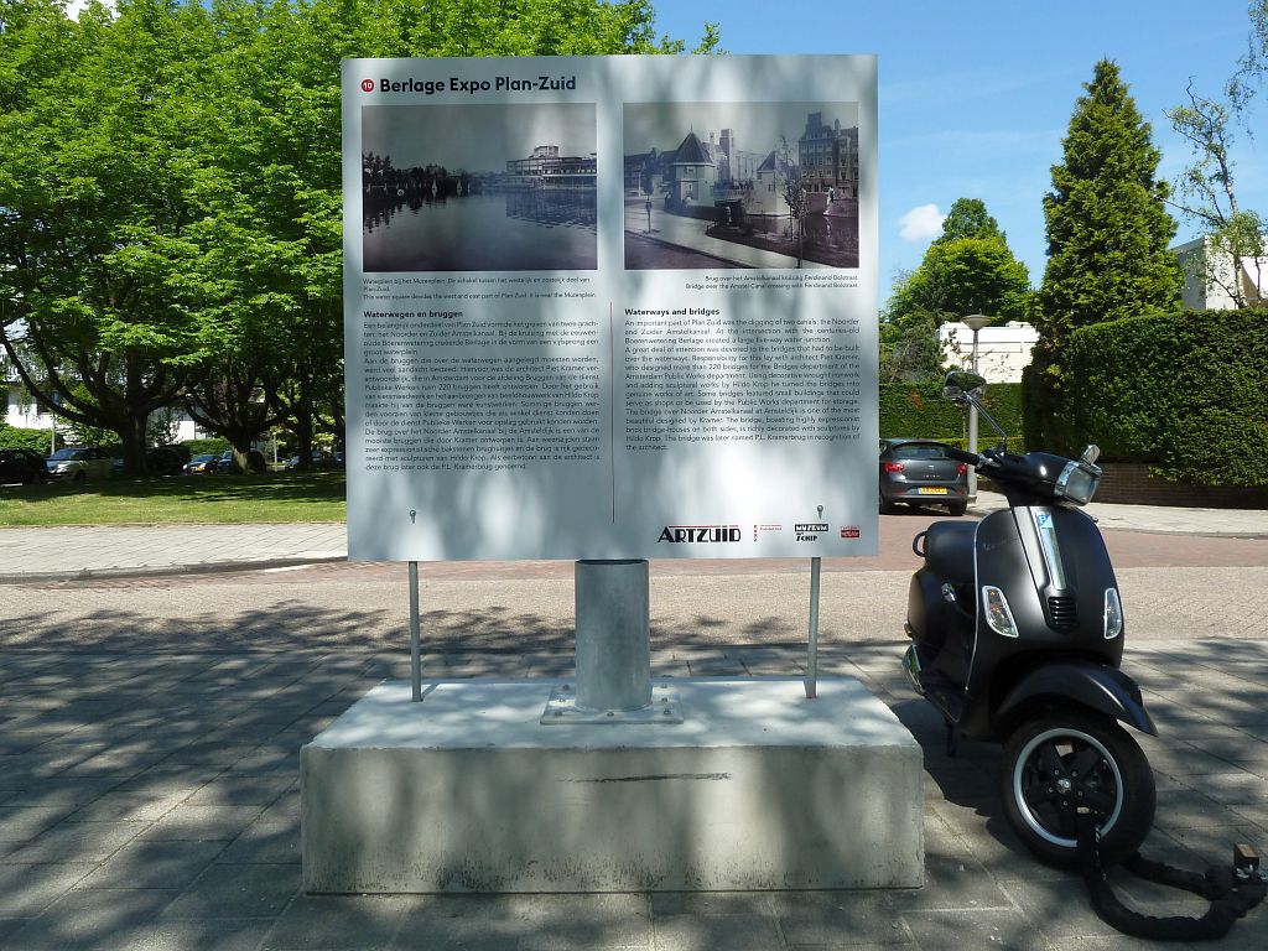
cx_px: 634
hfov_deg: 69.4
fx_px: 916
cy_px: 476
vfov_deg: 54.9
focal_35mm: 25
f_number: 4
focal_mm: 4.1
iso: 80
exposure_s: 1/320
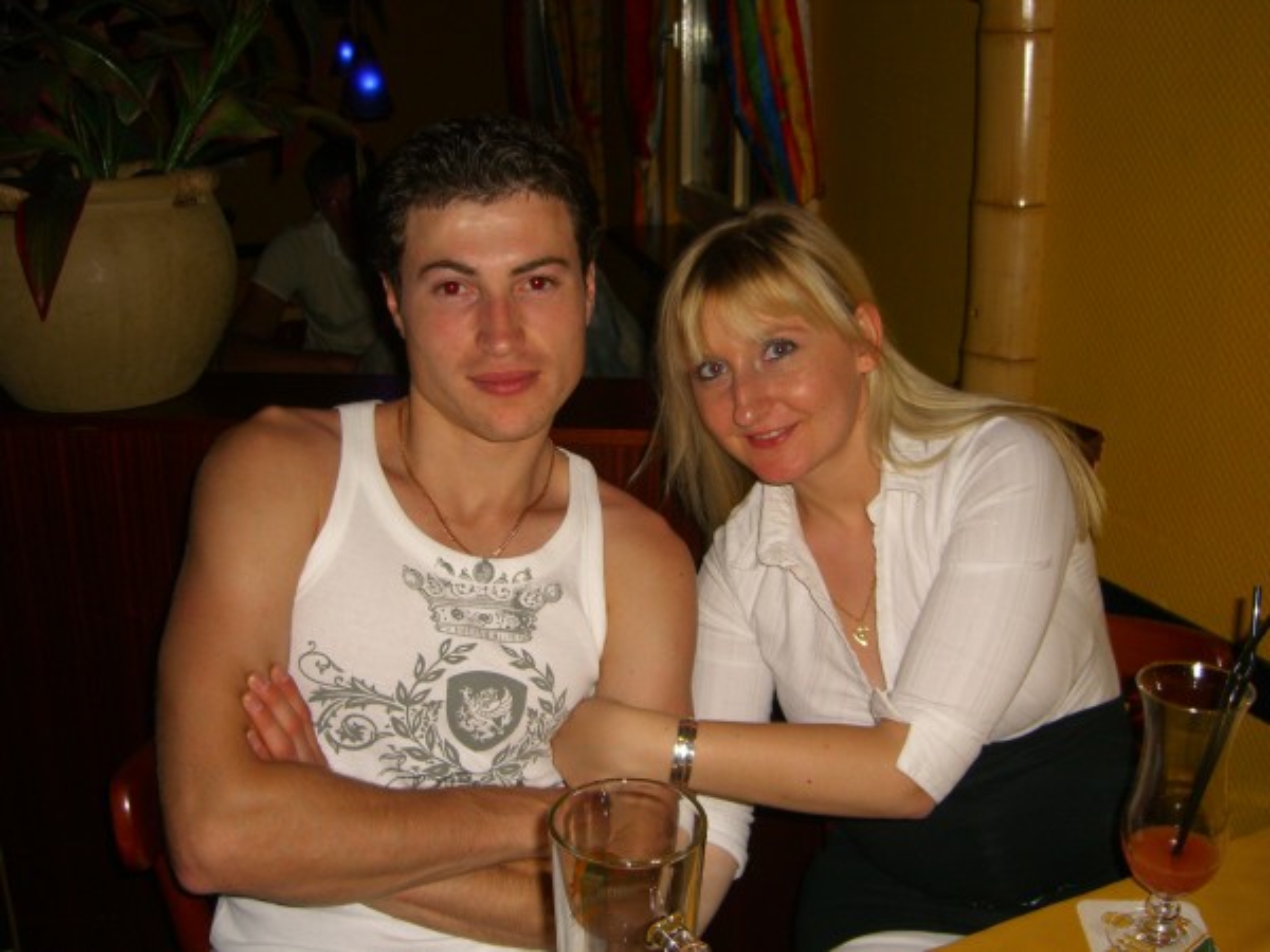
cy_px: 476
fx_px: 1394
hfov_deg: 49.0
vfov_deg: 37.7
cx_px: 635
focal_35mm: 38
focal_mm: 7.9
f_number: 2.8
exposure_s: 1/60
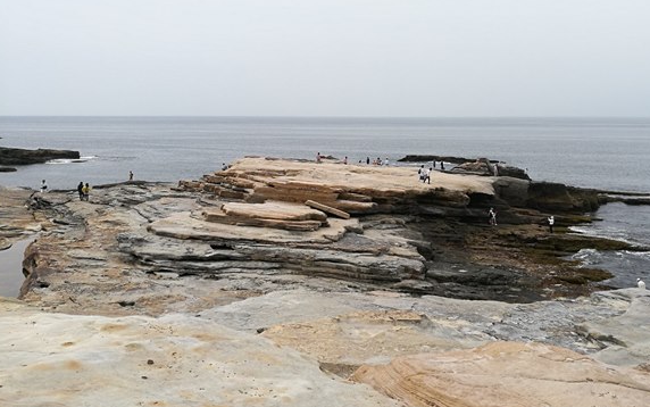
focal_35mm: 36
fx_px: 638
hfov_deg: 53.5
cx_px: 400
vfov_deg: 35.3
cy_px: 167
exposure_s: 1/1046
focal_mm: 4.5
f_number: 2.2
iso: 50
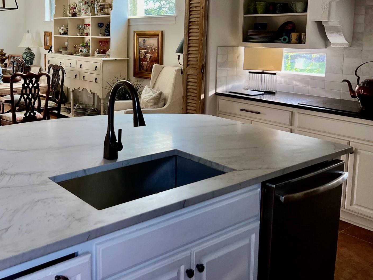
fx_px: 409
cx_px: 109
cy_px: 76
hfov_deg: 47.7
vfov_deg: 37.0
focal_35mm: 38
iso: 80
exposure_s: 1/121
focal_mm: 5.7
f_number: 1.5
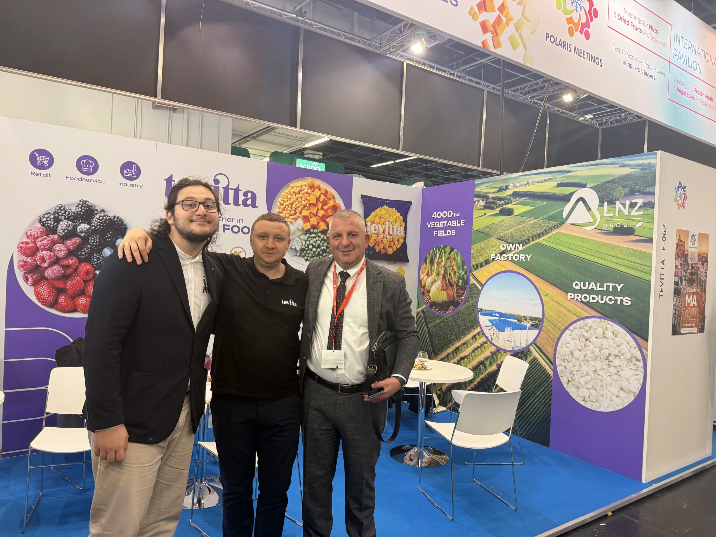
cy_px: 268
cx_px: 358
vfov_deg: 56.8
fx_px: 496
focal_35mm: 24
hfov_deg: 71.6
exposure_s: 1/100
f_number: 1.78
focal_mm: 6.76
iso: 250
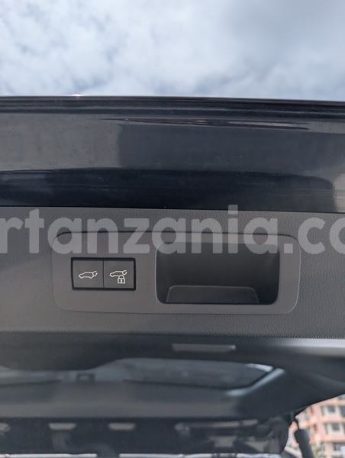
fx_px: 318
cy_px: 229
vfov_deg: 71.5
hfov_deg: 57.0
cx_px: 172
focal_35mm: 24
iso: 14
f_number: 1.68
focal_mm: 6.9
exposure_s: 1/1984
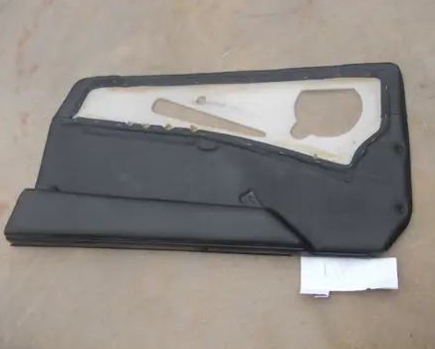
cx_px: 230
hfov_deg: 58.7
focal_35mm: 30
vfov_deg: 48.5
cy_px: 175
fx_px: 386
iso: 80
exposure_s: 1/160
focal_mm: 4
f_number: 2.7
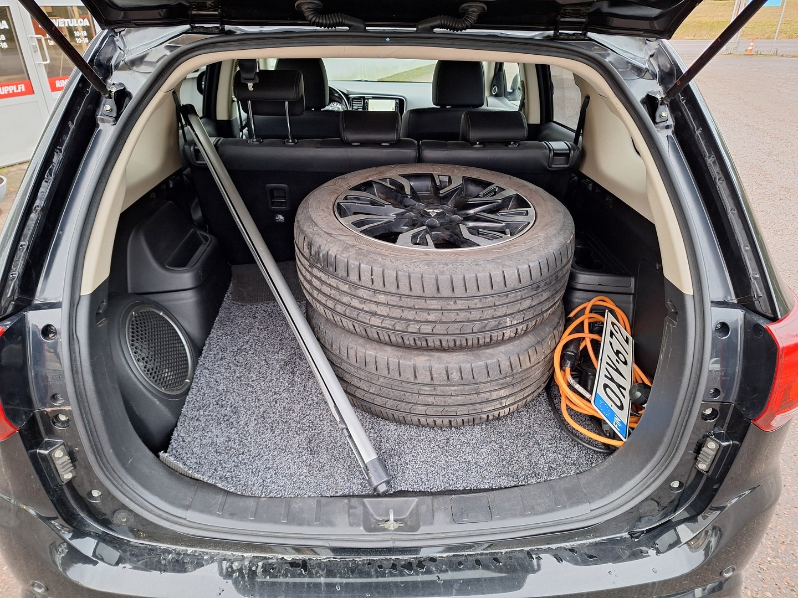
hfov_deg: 73.9
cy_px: 299
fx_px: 530
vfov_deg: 58.9
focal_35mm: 23
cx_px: 399
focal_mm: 5.54
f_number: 1.8
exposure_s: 1/25
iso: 250
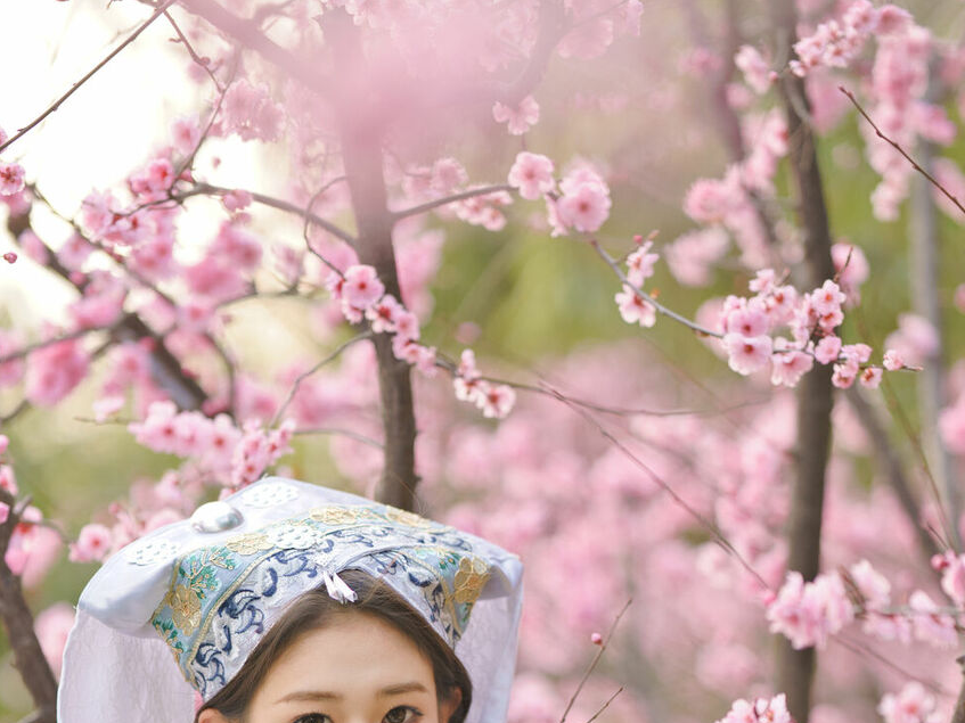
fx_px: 4237
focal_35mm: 152
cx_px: 524
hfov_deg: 13.0
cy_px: 713
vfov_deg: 9.7
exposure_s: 1/1250
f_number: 1.4
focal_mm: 85
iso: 100
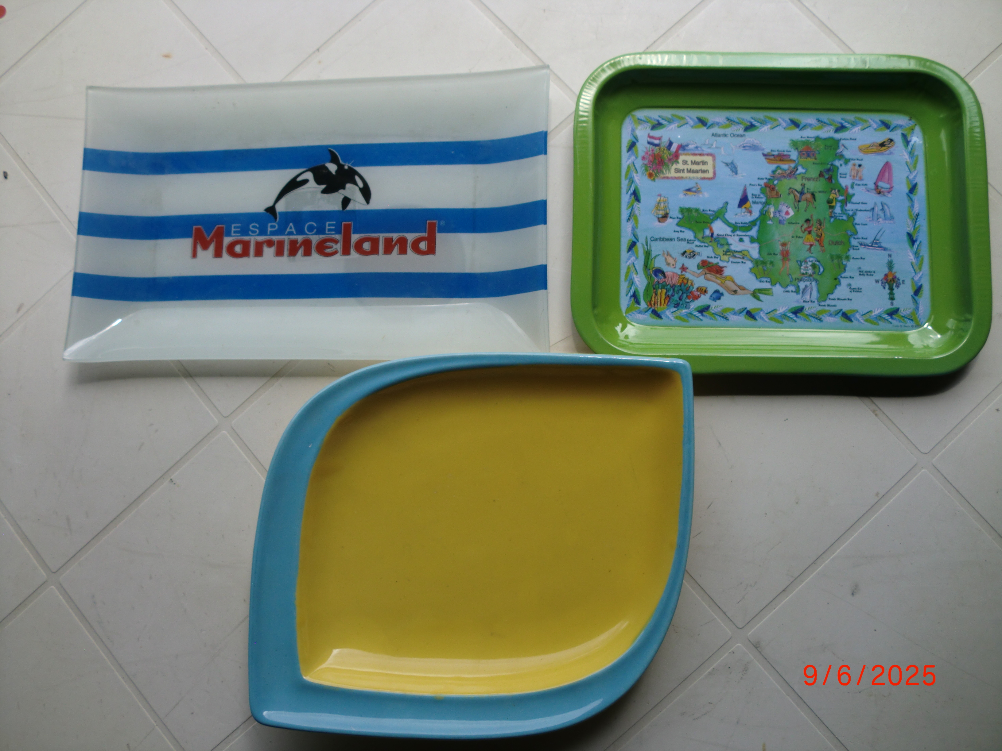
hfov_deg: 52.6
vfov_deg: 40.7
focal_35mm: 35
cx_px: 501
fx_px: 1013
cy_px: 376
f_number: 3.1
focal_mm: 6.3
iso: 64
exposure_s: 1/500
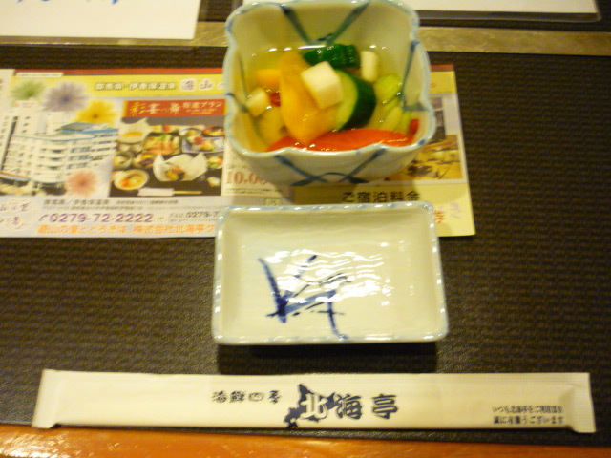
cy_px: 229
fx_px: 582
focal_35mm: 33
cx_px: 306
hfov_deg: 55.4
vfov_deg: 42.9
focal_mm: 5.5
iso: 400
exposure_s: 1/10
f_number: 2.8
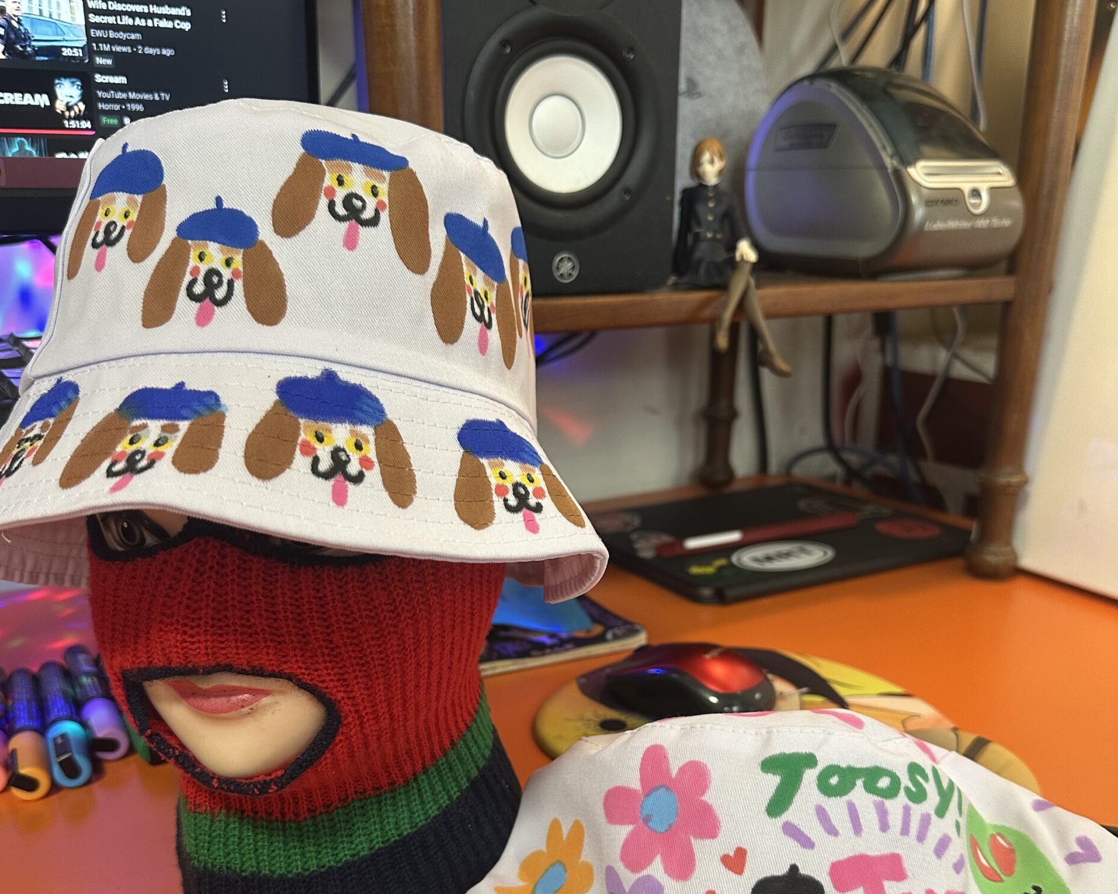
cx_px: 546
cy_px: 610
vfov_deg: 45.0
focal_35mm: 32
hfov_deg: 55.7
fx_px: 1059
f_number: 1.78
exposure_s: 1/60
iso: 200
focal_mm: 6.86
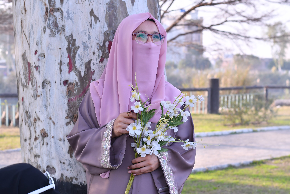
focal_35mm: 75
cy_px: 97
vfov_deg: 18.2
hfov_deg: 27.0
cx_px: 145
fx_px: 604
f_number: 5.6
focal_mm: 50
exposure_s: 1/250
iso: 200
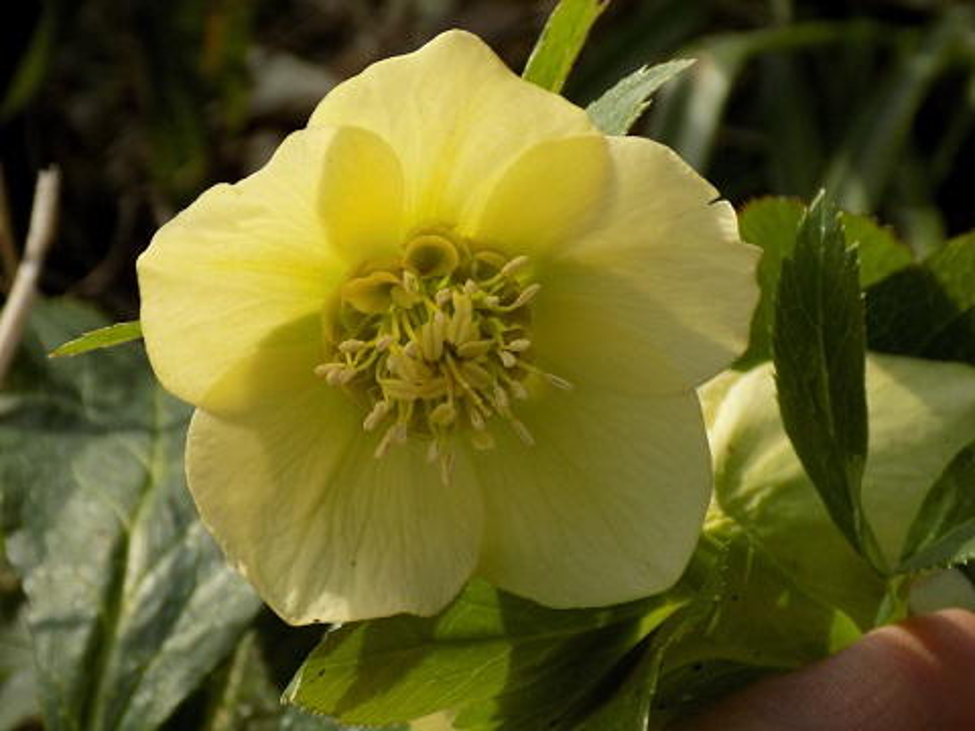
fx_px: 2732
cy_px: 366
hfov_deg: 20.2
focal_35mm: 97
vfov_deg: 15.2
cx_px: 488
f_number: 4.6
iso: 80
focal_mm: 17.2
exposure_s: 1/400
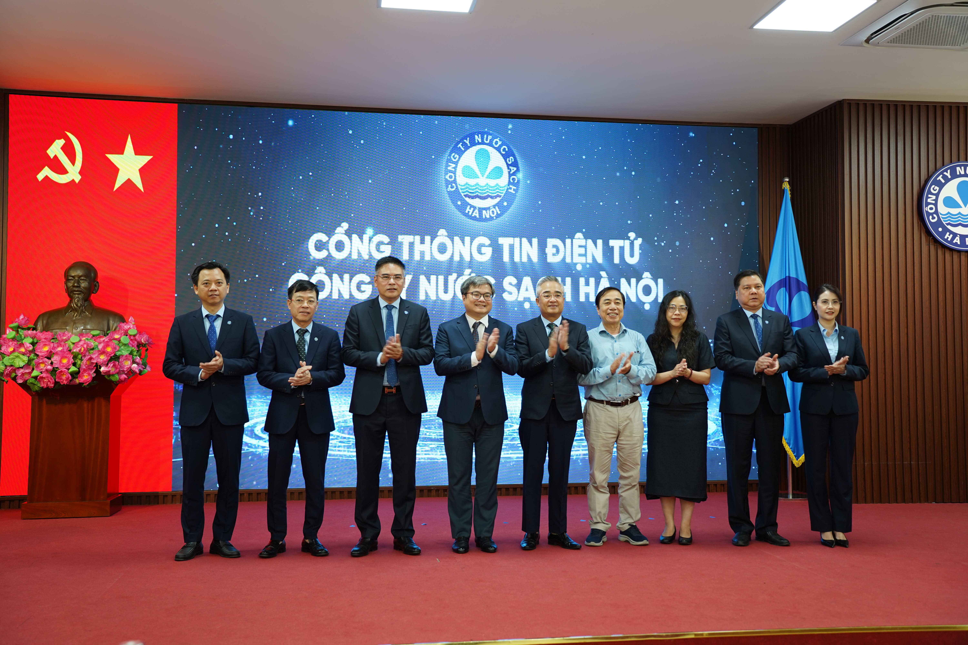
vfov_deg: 36.9
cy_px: 322
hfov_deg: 53.1
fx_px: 968
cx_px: 484
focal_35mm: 36
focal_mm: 36
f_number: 2.8
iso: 320
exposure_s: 1/40
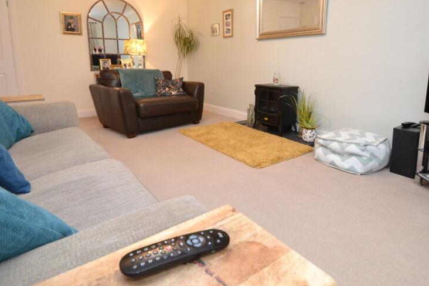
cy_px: 102
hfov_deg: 81.1
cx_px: 230
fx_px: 250
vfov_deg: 58.5
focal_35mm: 21
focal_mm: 10
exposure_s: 1/60
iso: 2000
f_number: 3.5
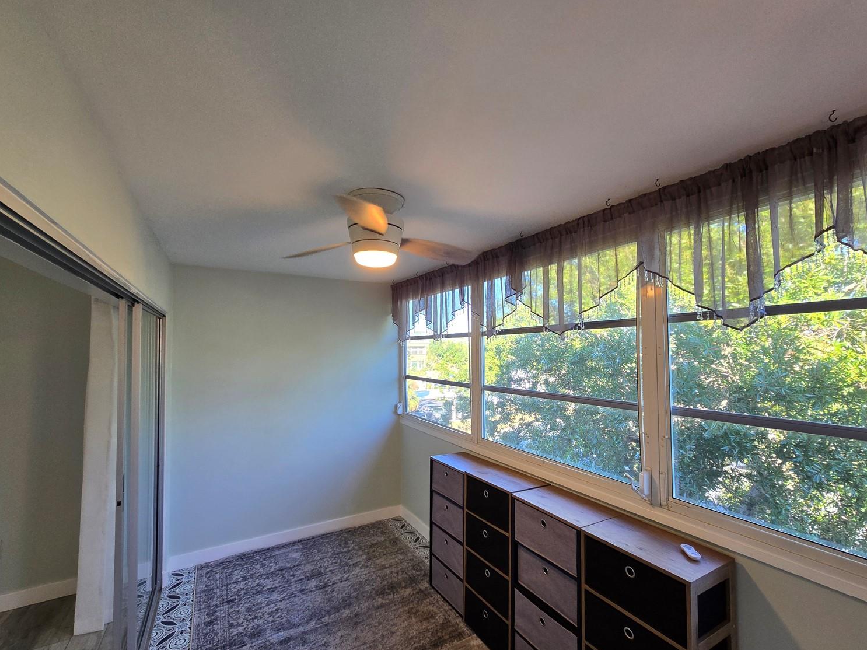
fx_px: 351
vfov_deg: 85.6
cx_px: 438
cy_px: 340
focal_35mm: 14
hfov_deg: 102.1
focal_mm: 2.2
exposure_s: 1/60
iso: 80
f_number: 2.2
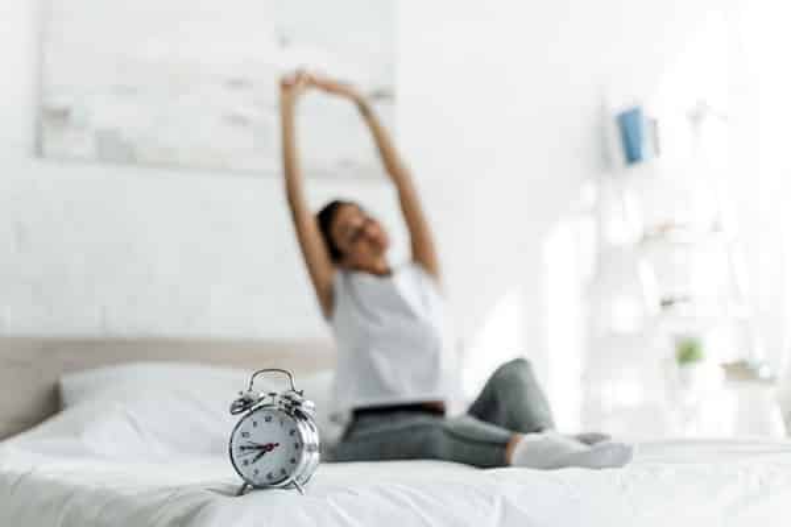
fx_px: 1099
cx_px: 396
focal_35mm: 50
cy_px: 264
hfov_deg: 39.6
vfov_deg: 27.0
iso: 100
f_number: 2
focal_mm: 50
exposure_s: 1/640
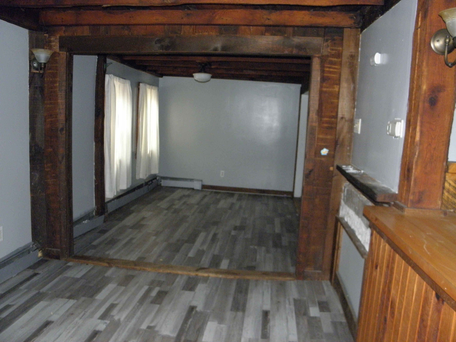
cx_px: 228
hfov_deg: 63.4
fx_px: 369
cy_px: 171
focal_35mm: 28
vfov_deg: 49.7
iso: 400
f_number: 3.5
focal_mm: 5
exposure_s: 1/30
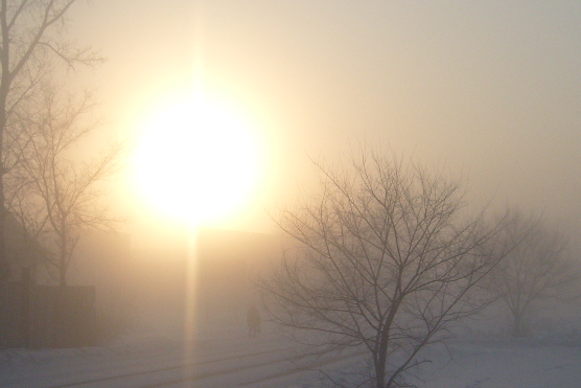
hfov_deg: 30.1
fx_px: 1082
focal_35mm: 67
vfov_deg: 20.1
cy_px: 301
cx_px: 275
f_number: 7.1
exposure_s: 1/350
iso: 80
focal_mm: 5.8
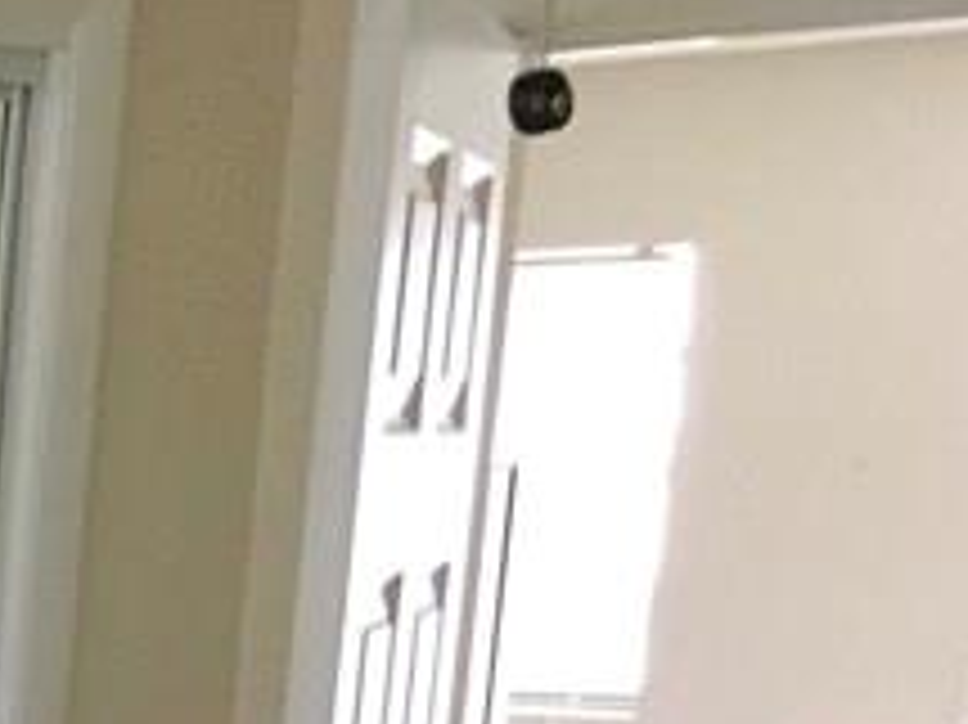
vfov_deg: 9.9
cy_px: 1497
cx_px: -1256
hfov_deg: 11.9
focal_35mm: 138
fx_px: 3857
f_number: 2.2
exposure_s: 1/17
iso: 200
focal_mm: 4.15
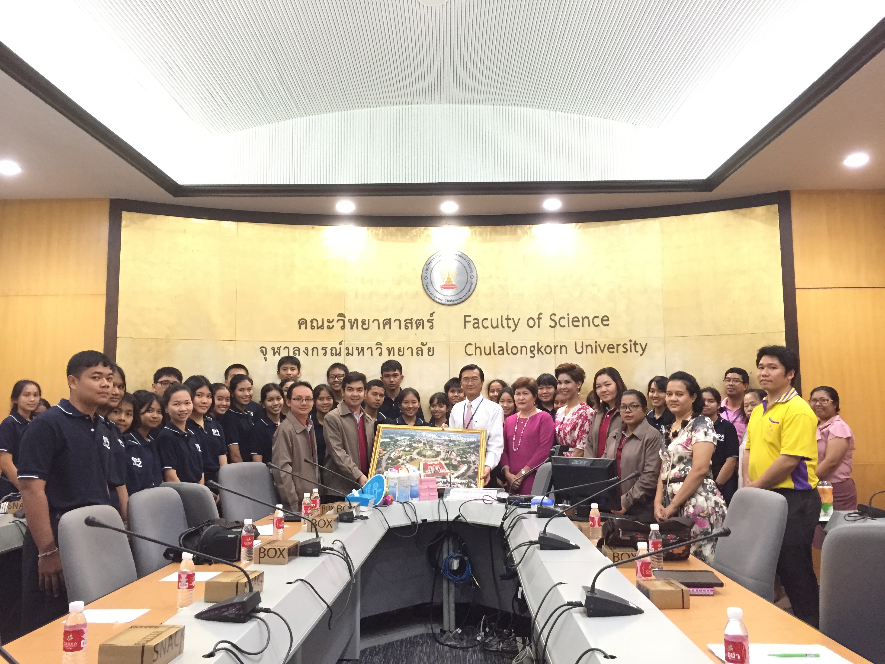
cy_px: 332
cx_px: 442
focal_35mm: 29
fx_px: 741
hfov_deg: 61.7
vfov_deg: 48.2
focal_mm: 4.15
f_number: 2.2
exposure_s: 1/25
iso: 250
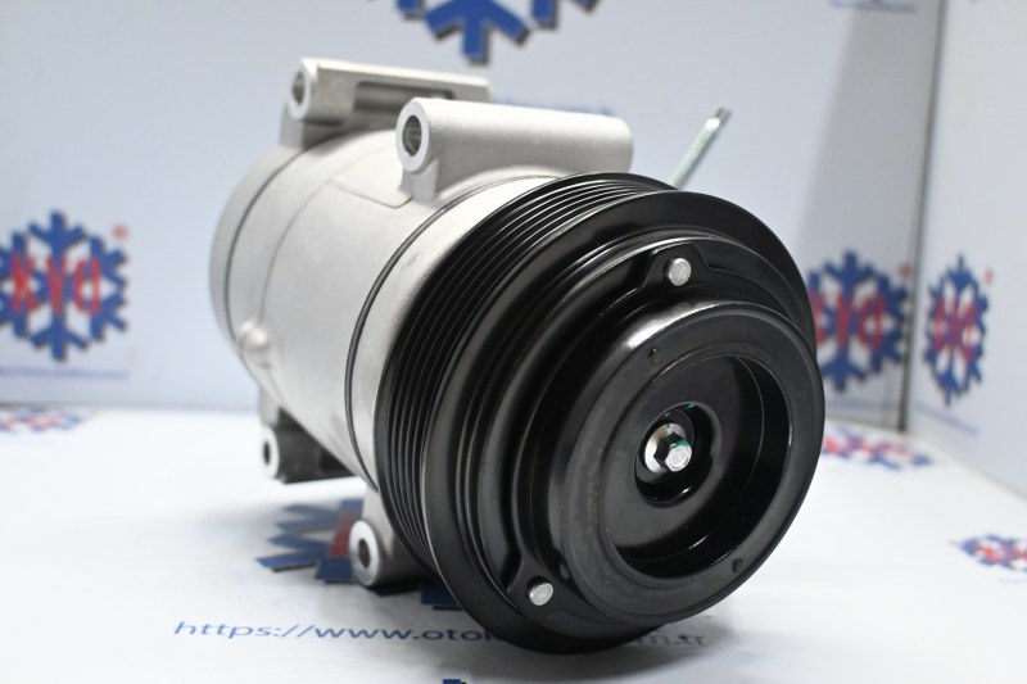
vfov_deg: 35.5
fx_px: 1070
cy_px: 342
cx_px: 514
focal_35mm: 38
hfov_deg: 51.3
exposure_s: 1/125
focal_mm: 25
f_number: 4.2
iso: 2500
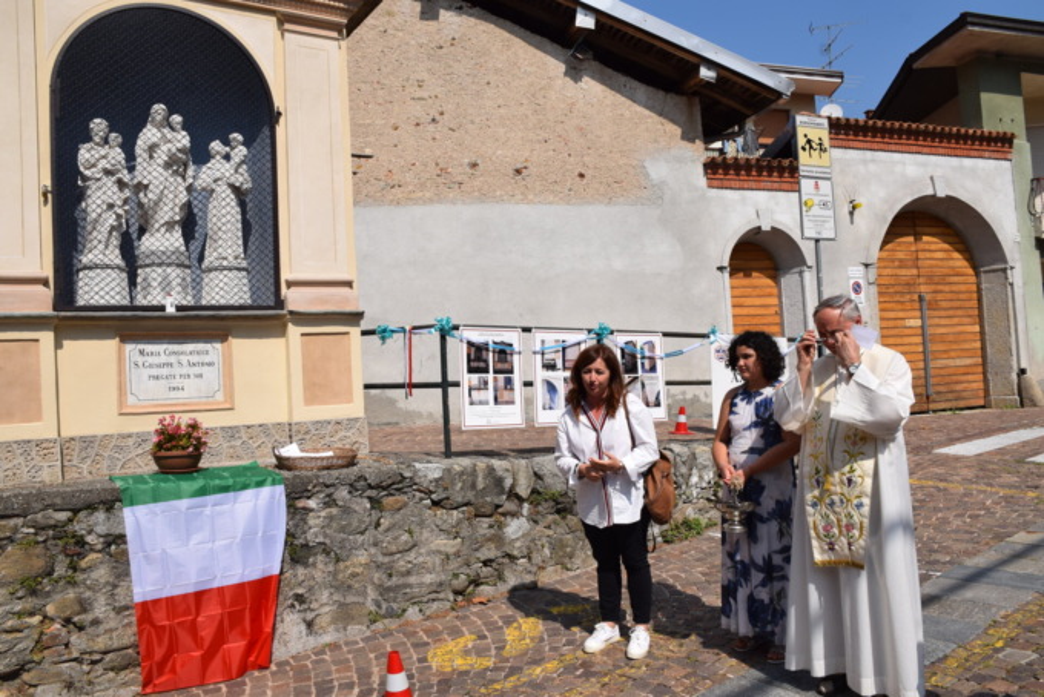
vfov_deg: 48.0
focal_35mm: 27
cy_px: 348
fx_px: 783
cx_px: 522
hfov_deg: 67.4
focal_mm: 18
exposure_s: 1/500
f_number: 11
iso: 200
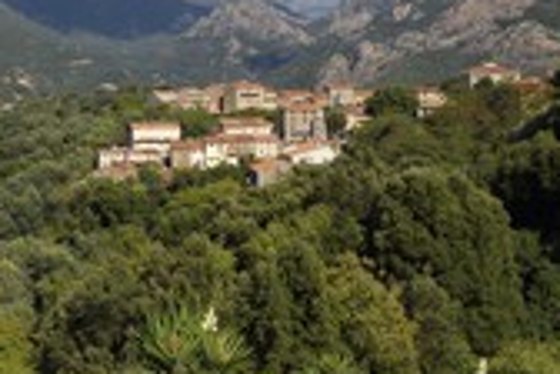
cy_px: 83
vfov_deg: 22.4
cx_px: -27
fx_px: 933
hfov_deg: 30.5
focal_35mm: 60
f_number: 16
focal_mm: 24
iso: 200
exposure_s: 1/250
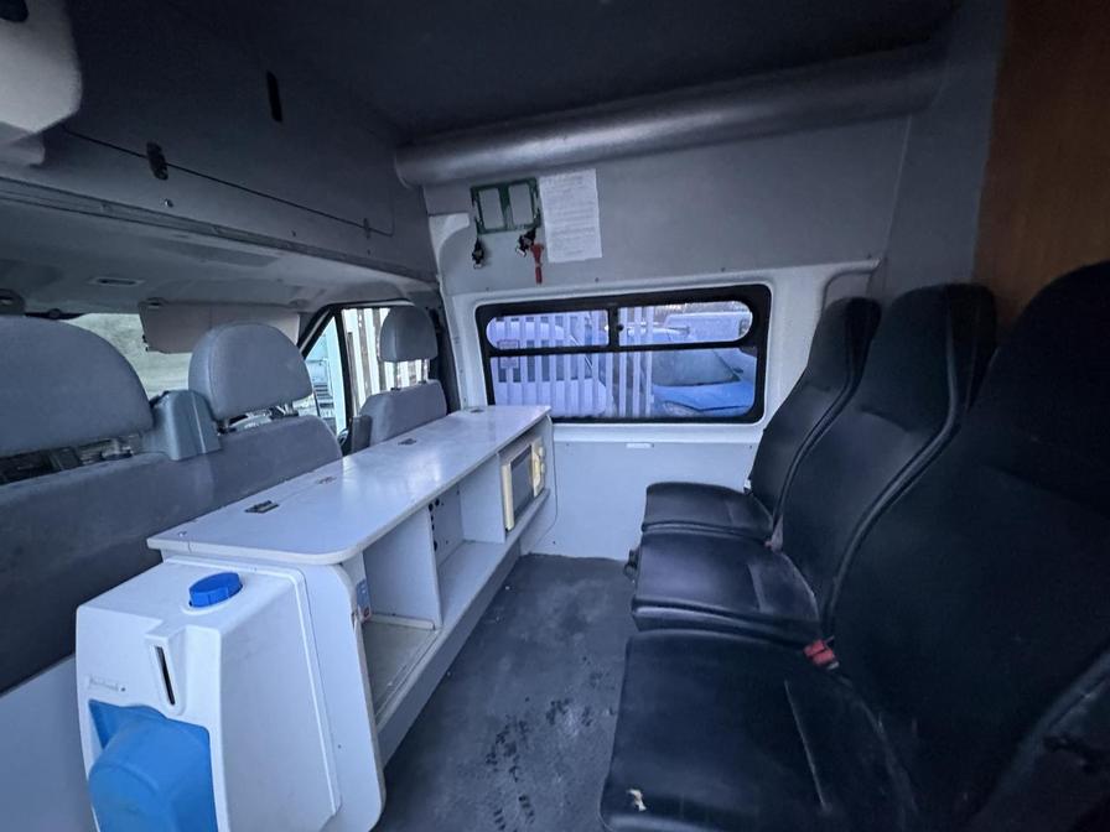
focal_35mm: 14
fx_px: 449
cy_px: 416
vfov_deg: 85.7
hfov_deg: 102.1
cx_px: 555
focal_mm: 2.22
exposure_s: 1/40
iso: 1000
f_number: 2.2
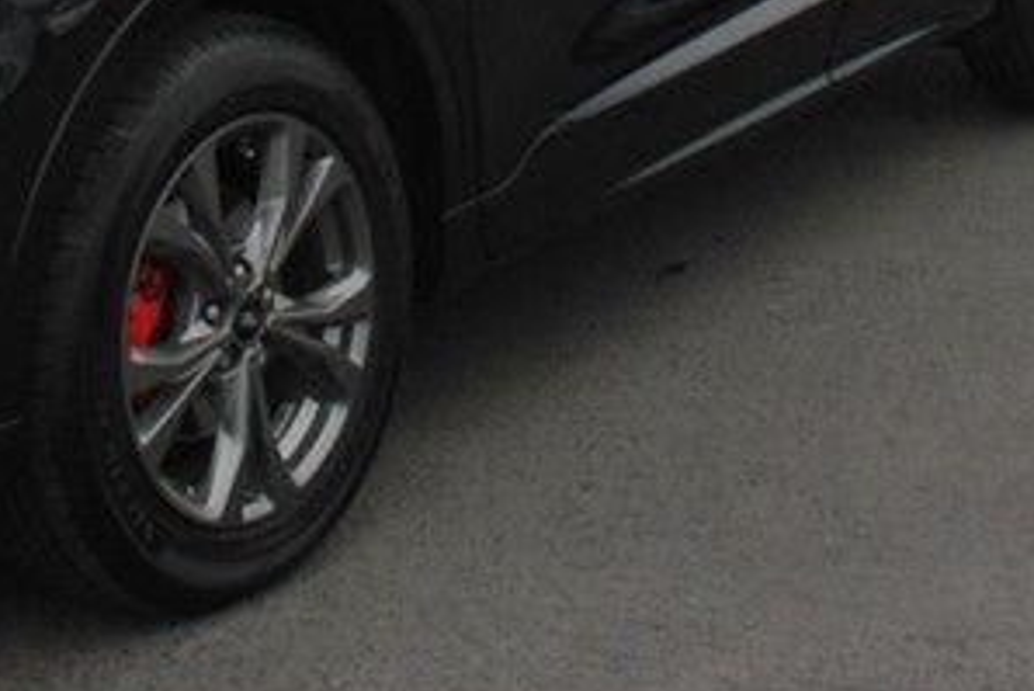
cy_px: -590
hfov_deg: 16.8
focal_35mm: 121
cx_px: 239
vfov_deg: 10.6
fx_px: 3477
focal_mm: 20
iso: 180
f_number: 5.6
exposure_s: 1/125
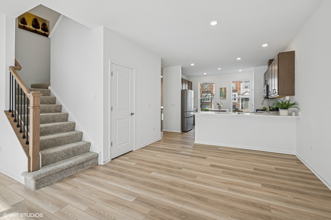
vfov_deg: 73.7
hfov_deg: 96.7
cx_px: 166
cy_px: 110
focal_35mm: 16
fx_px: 147
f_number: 9.5
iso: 200
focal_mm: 16
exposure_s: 1/125
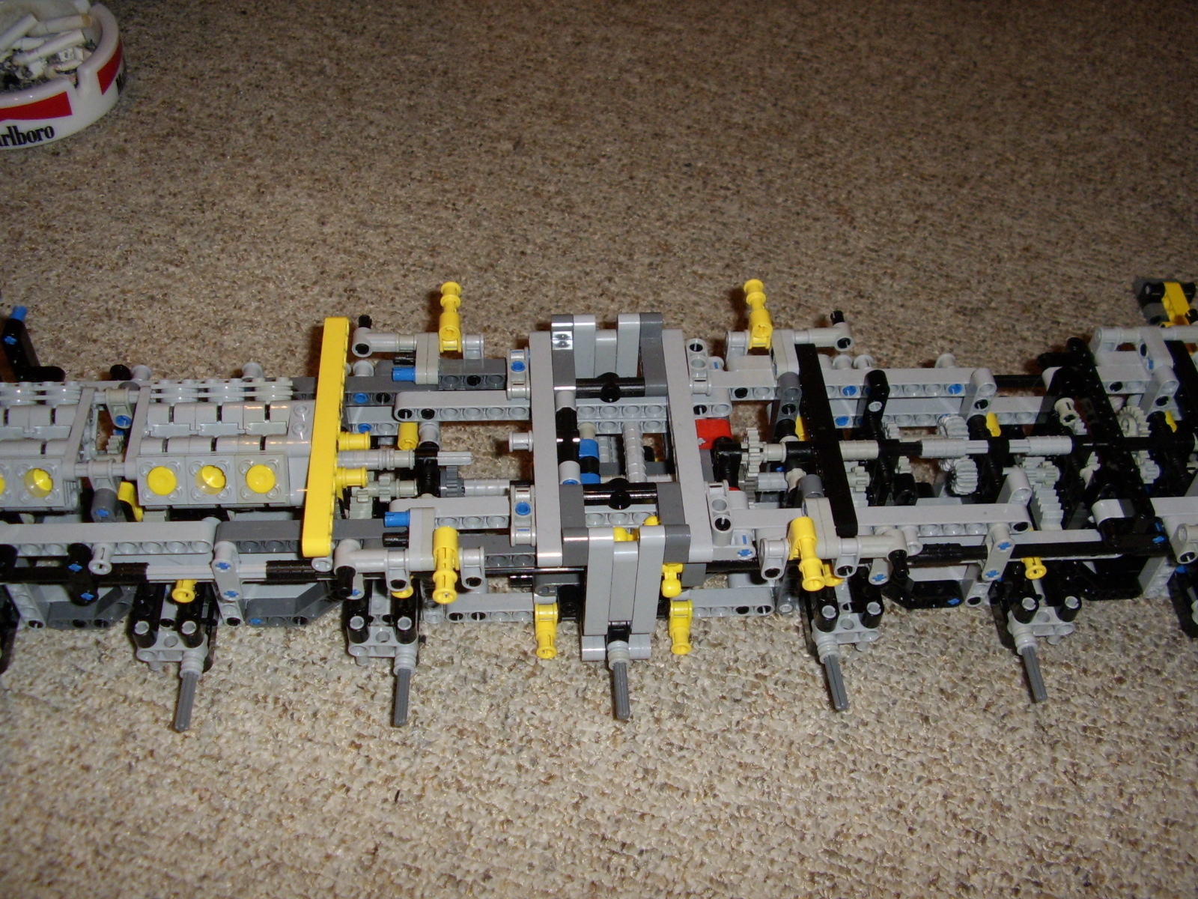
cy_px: 450
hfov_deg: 60.0
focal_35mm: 30
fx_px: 1038
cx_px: 599
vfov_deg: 46.8
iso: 141
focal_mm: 5.8
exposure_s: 1/30
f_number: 2.9
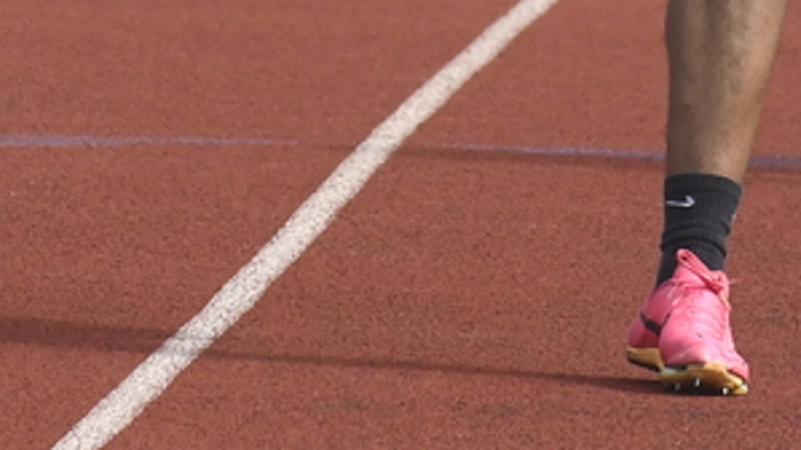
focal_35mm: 1104
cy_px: -410
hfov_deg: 2.0
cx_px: 656
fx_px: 23442
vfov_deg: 1.1
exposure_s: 1/2500
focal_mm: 140
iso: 640
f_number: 6.3
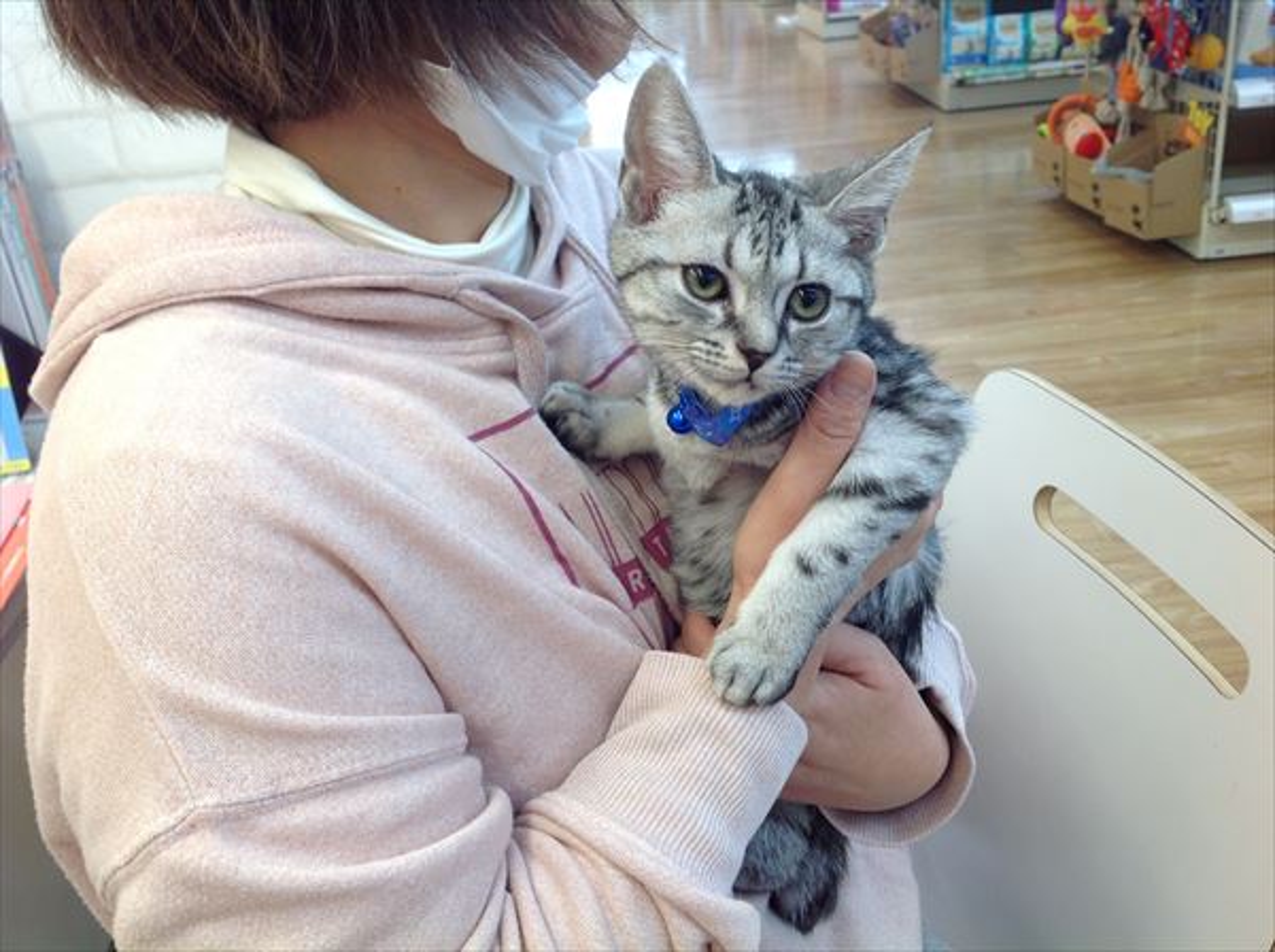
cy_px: 476
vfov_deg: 40.6
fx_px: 1287
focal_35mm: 35
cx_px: 638
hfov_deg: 52.7
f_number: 2.4
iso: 50
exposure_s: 1/30
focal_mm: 4.28
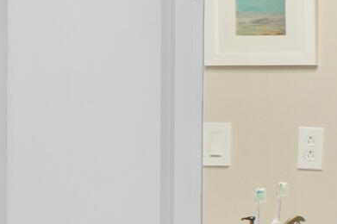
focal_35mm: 128
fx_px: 1197
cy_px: 192
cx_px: 889
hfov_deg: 11.8
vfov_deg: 10.6
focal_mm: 13.5
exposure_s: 2
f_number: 9
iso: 250
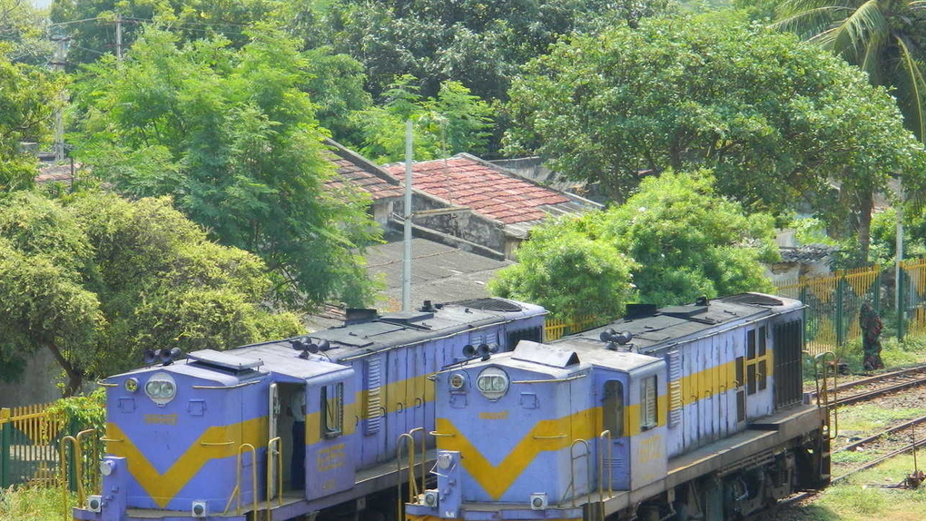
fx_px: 4027
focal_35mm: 164
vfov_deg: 7.4
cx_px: 462
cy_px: 315
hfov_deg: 13.1
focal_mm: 27
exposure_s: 1/160
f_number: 4.9
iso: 80
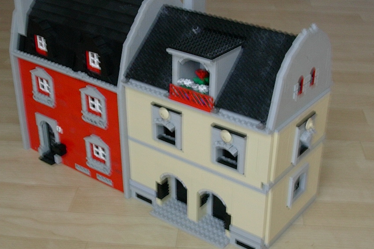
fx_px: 582
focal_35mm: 56
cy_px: 131
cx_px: 190
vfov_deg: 24.2
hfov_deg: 35.6
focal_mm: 6.7
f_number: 2.9
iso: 70
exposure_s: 1/6.7
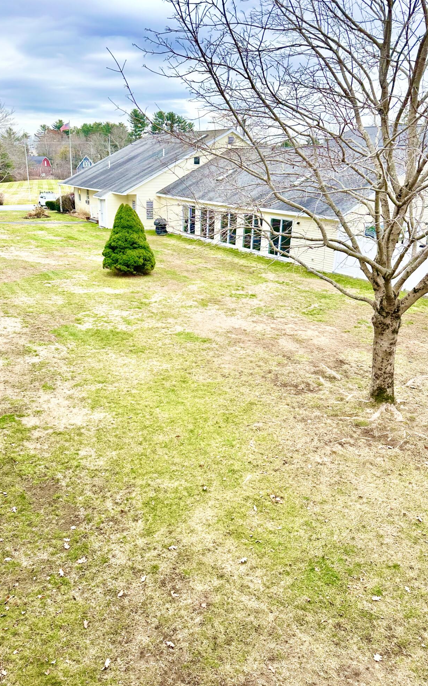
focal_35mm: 26
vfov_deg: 70.4
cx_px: 192
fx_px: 485
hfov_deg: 47.5
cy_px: 344
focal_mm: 6.86
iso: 80
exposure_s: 1/630
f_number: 1.78
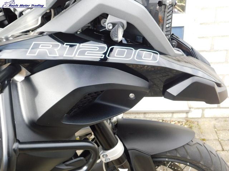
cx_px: 114
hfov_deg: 51.4
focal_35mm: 36
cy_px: 86
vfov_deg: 39.7
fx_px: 238
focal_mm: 6.3
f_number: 3.5
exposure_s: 1/80
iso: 125
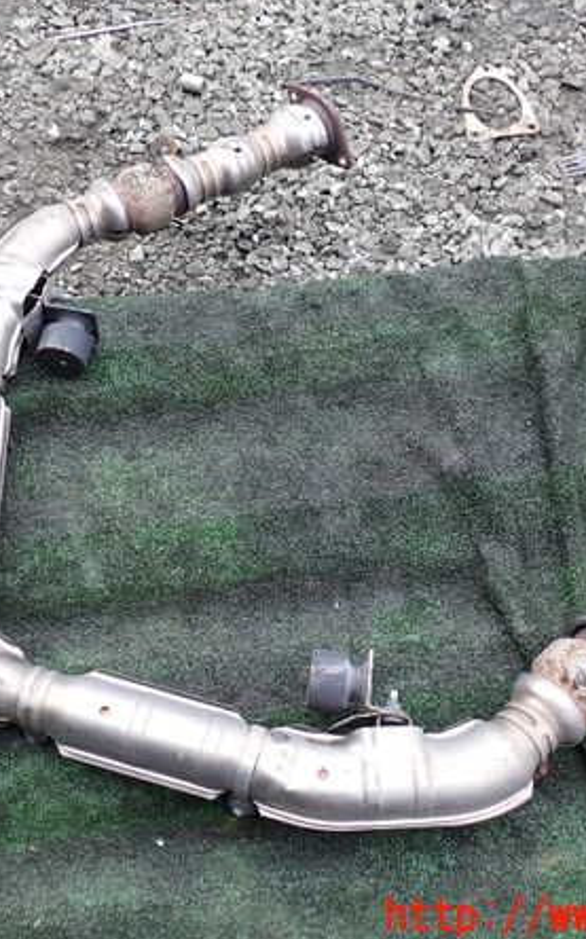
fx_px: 1100
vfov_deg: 46.2
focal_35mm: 43
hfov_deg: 29.7
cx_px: 228
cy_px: 467
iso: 100
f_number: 3.2
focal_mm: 5.4
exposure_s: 1/125
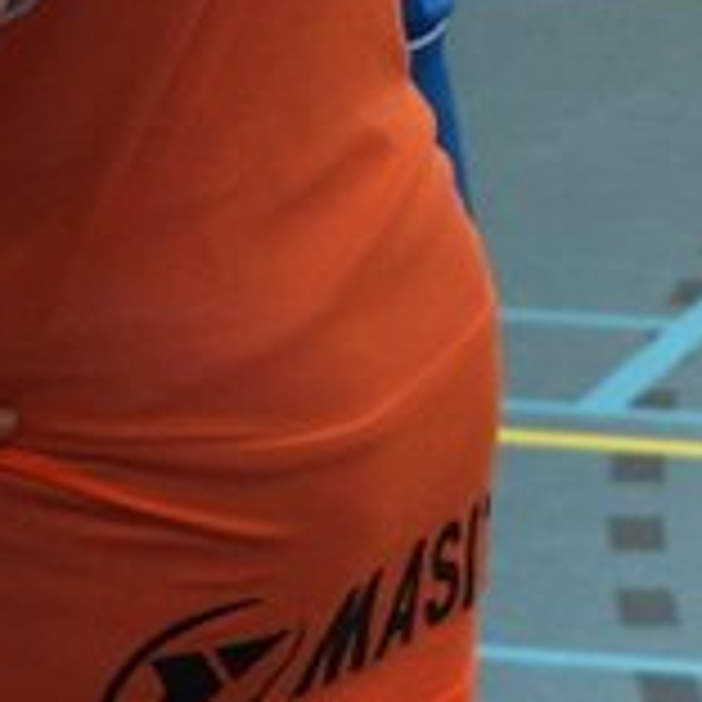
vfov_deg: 7.4
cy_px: -245
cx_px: -1202
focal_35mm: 235
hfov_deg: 6.9
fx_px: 5392
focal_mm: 28
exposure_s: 1/80
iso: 200
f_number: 4
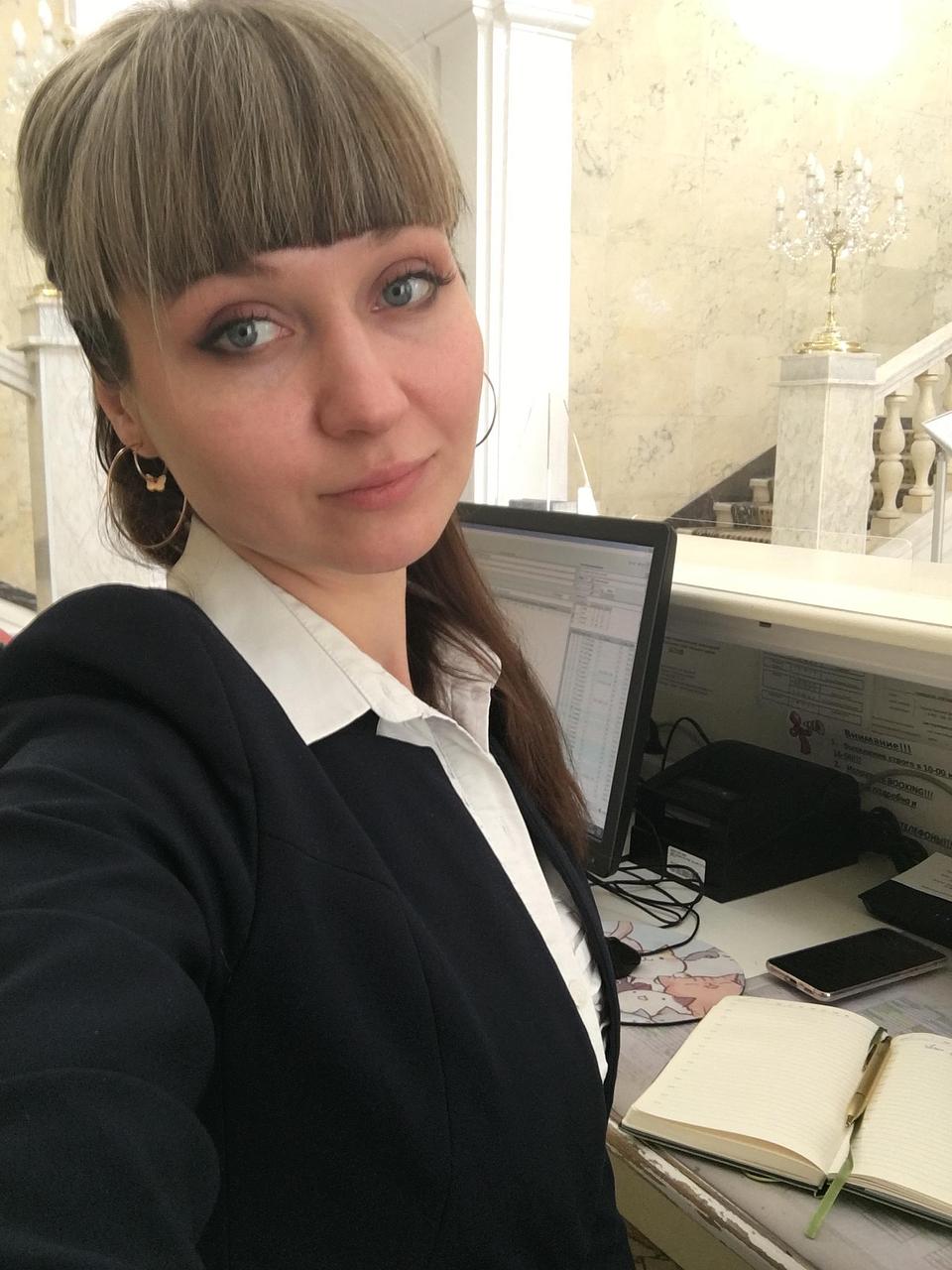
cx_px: 476
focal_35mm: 31
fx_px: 1137
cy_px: 635
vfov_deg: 58.4
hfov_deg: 45.4
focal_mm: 2.65
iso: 40
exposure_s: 1/17
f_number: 2.2
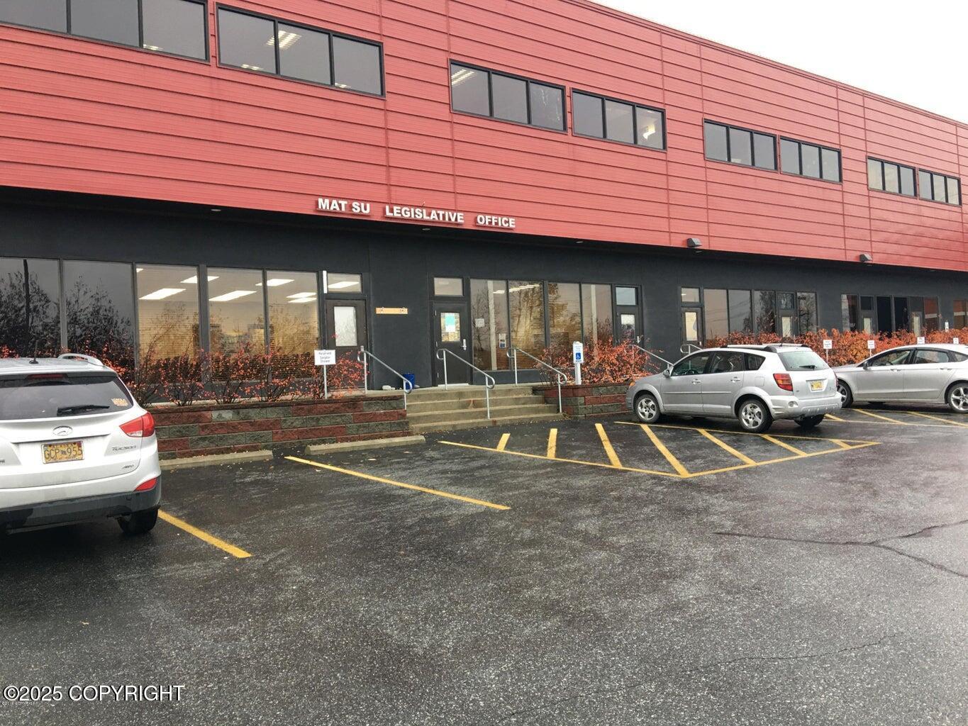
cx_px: 484
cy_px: 363
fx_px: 811
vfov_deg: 48.2
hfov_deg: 61.7
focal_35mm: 29
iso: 40
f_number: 2.2
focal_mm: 4.15
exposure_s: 1/30
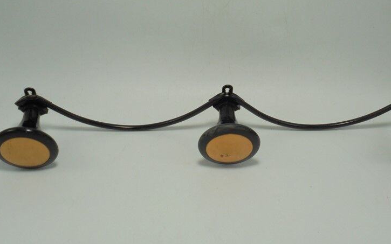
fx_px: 533
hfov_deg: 40.2
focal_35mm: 50
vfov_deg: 25.8
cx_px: 219
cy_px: 128
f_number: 4.2
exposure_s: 1/125
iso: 100
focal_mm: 6.9
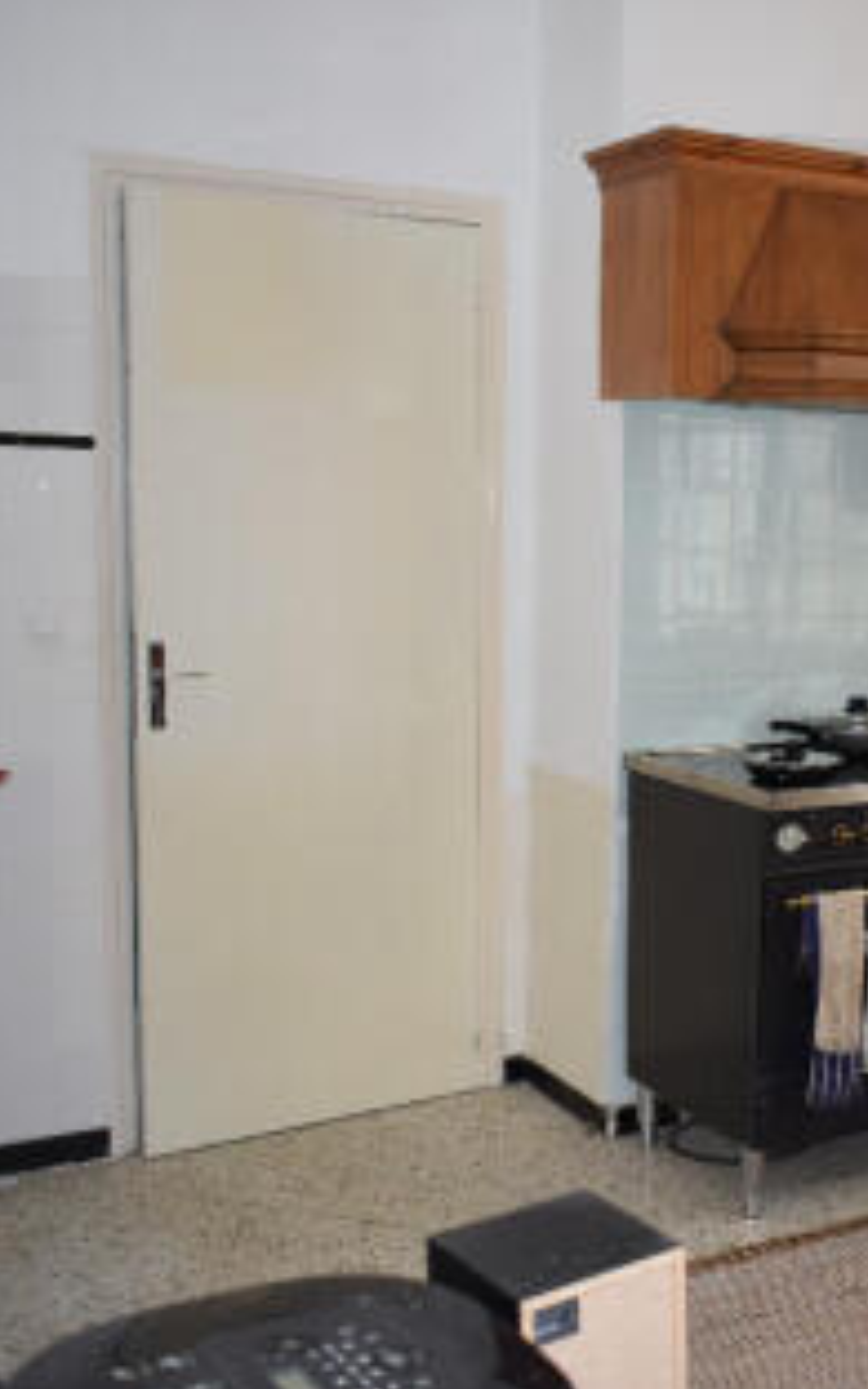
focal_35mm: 42
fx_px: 1590
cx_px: 757
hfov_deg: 29.5
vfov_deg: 47.2
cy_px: 697
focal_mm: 18
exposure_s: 1/60
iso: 800
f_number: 4
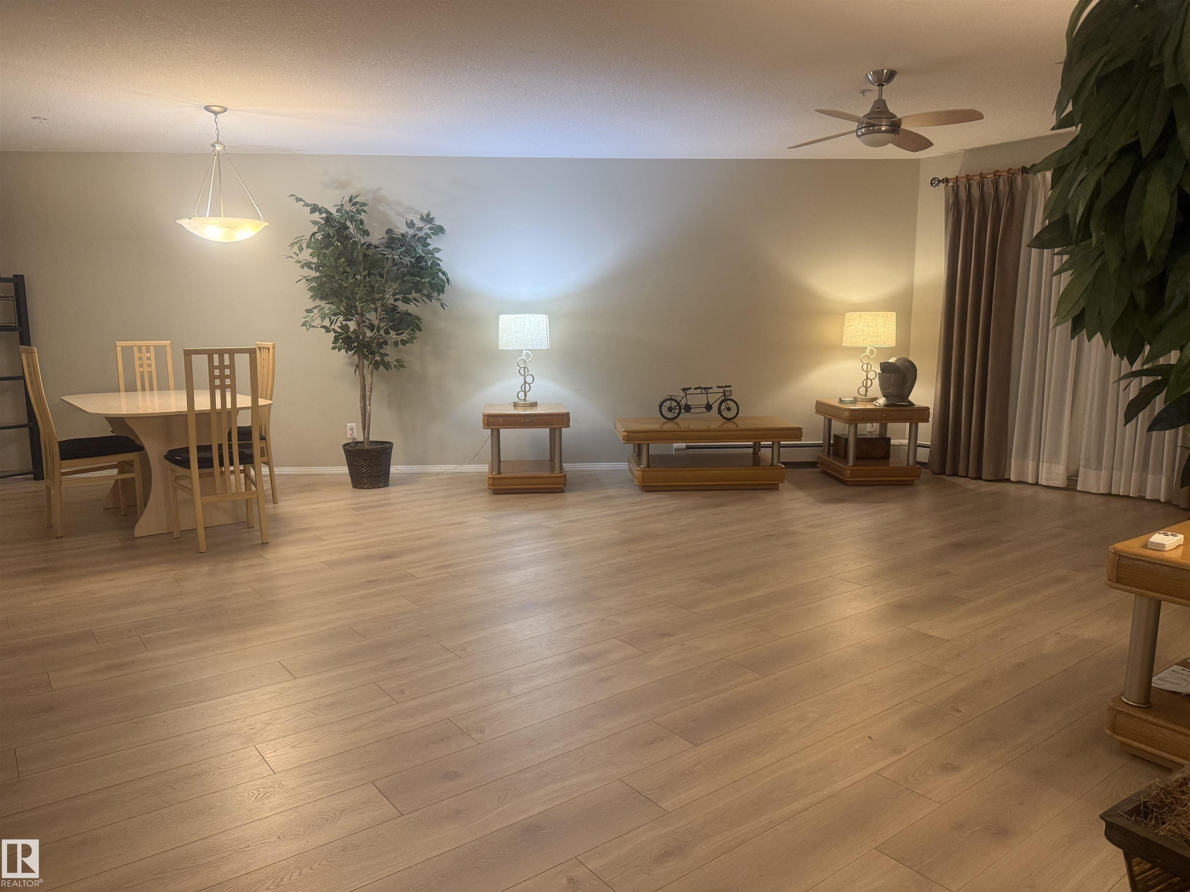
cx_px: 595
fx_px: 825
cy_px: 446
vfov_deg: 56.8
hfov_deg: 71.6
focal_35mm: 24
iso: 200
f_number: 1.78
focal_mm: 6.76
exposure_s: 1/60
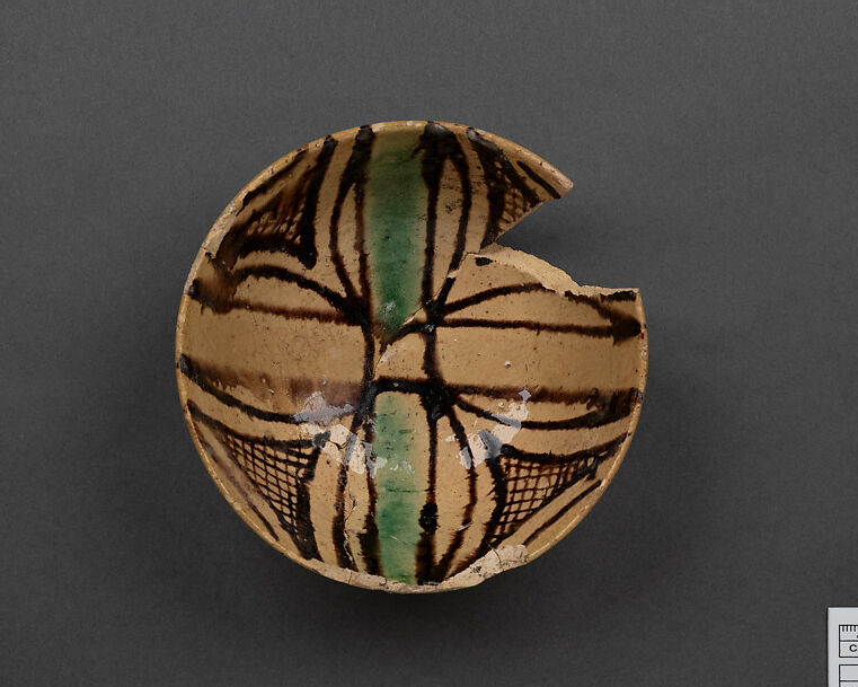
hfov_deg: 25.7
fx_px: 1879
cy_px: 360
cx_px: 406
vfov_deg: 20.7
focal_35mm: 74
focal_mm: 50
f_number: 13
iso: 640
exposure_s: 1/80
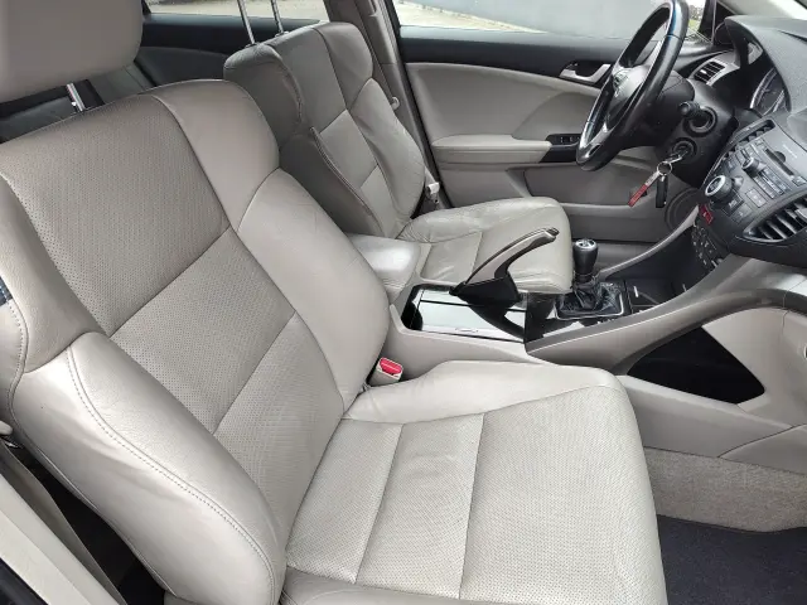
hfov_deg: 73.9
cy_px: 302
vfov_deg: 58.9
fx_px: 536
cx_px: 404
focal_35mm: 23
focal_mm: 5.56
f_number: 1.8
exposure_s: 1/100
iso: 258
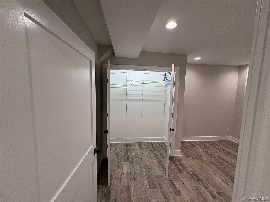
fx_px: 109
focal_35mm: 14
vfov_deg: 85.7
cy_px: 101
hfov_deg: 102.1
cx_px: 135
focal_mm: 2.22
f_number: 2.2
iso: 80
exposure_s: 1/120
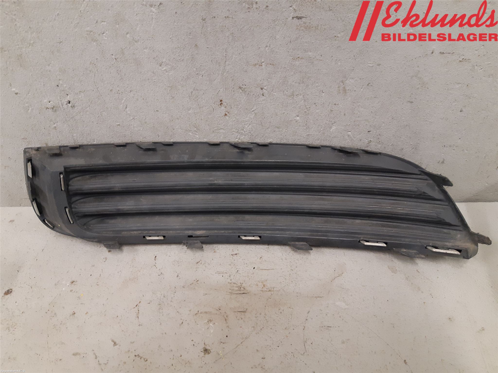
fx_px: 374
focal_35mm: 26
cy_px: 186
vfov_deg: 53.1
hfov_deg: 67.3
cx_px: 249
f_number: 1.7
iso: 200
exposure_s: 1/50
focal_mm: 3.93
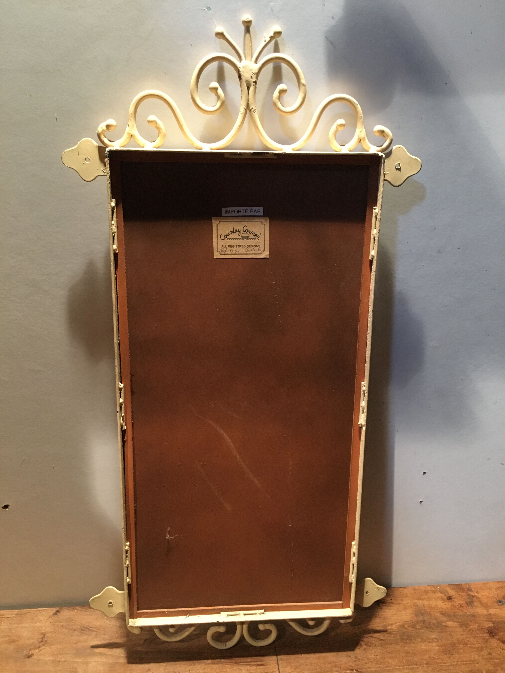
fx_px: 564
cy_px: 336
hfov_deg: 48.2
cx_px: 252
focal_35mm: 29
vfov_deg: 61.7
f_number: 2.2
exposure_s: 1/33
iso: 250
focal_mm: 4.15
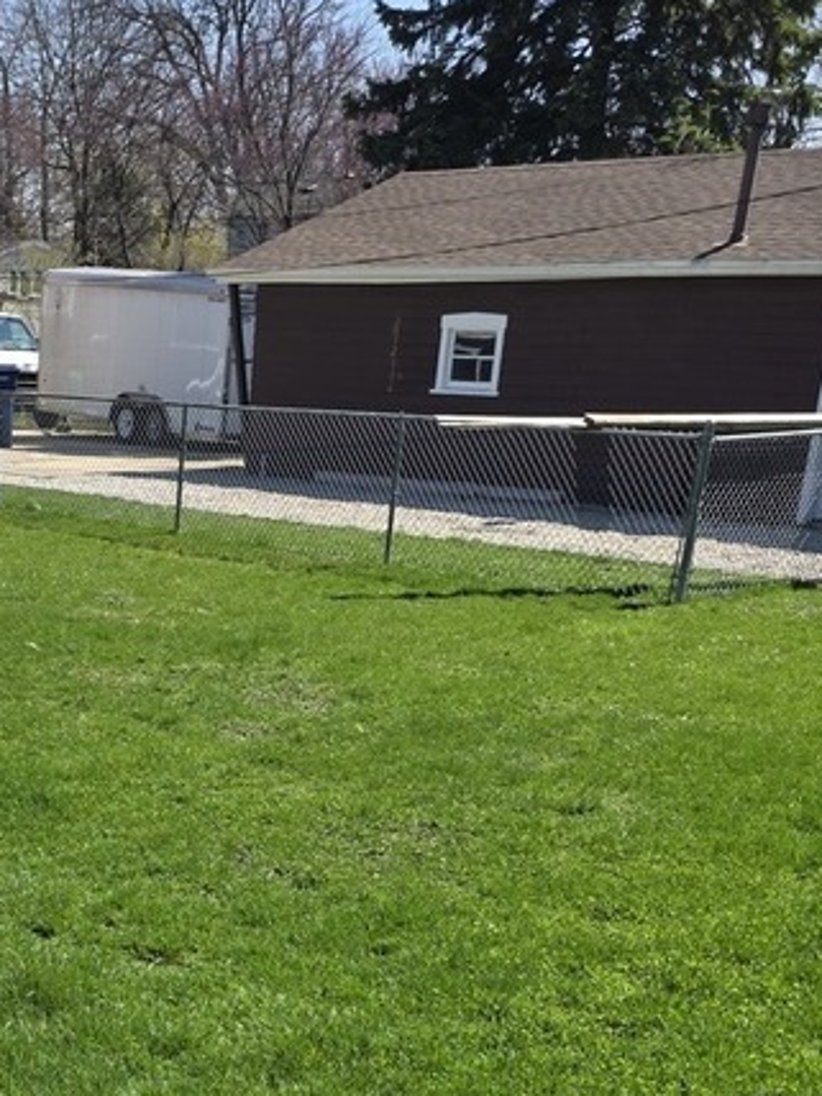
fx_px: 1836
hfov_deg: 24.4
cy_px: 1127
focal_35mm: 58
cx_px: 49
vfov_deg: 30.6
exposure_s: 1/4434
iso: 80
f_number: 1.7
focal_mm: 6.25
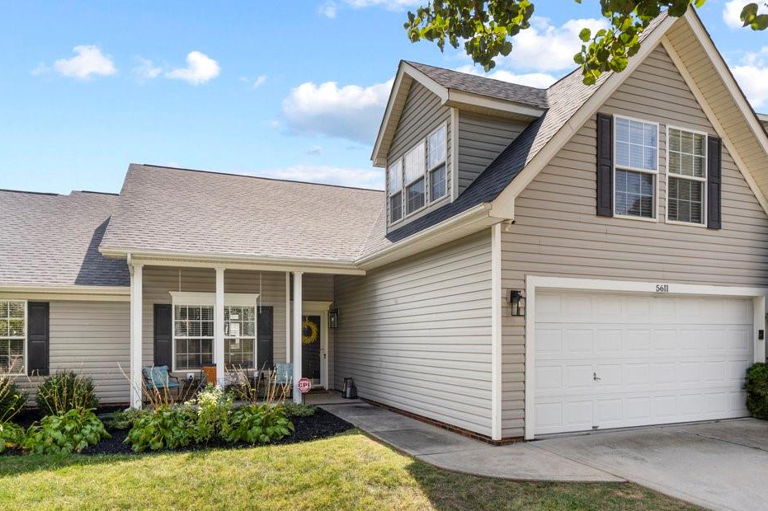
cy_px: 338
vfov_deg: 56.0
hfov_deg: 78.5
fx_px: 469
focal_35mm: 22
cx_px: 353
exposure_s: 1/60
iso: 100
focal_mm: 16
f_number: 11
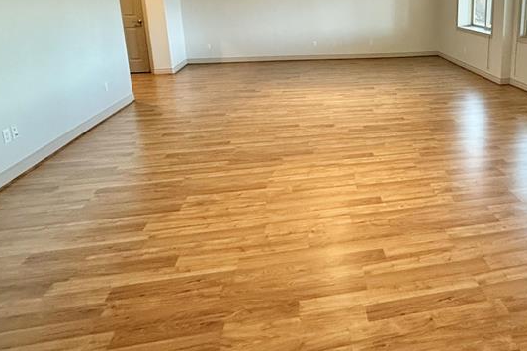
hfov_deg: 61.7
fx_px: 410
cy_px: 83
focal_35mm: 28
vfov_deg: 44.6
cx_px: 397
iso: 640
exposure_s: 1/60
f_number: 2.2
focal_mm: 2.22
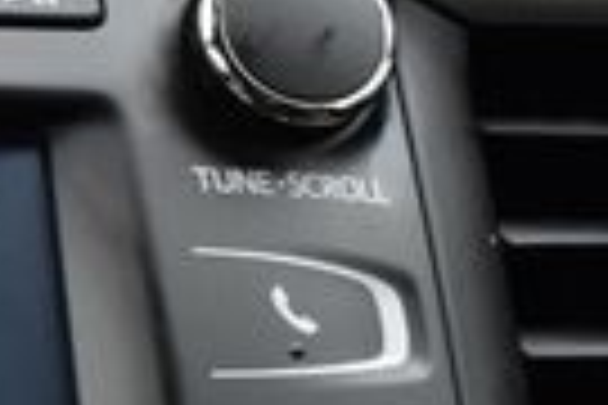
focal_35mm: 157
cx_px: -829
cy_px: 652
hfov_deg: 11.1
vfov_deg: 8.5
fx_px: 2651
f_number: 10
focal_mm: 22
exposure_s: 1/250
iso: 2500
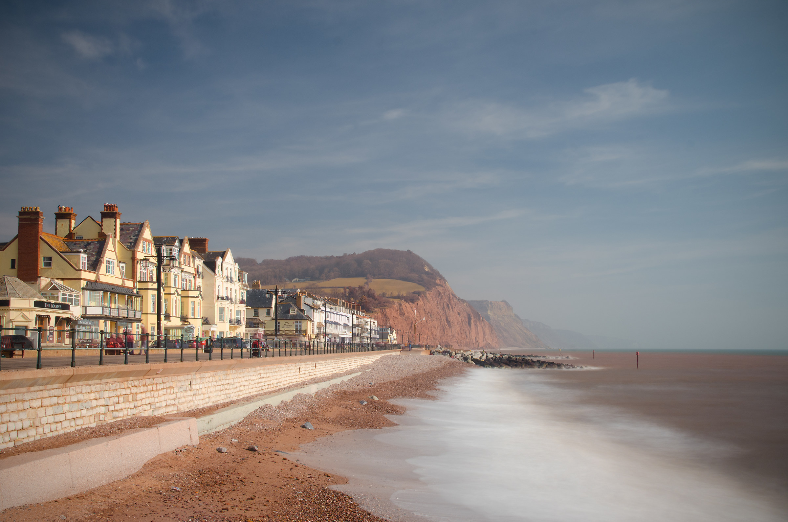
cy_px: 261
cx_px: 394
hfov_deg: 51.4
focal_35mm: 38
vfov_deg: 35.3
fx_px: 819
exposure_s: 20
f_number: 14
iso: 125
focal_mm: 25
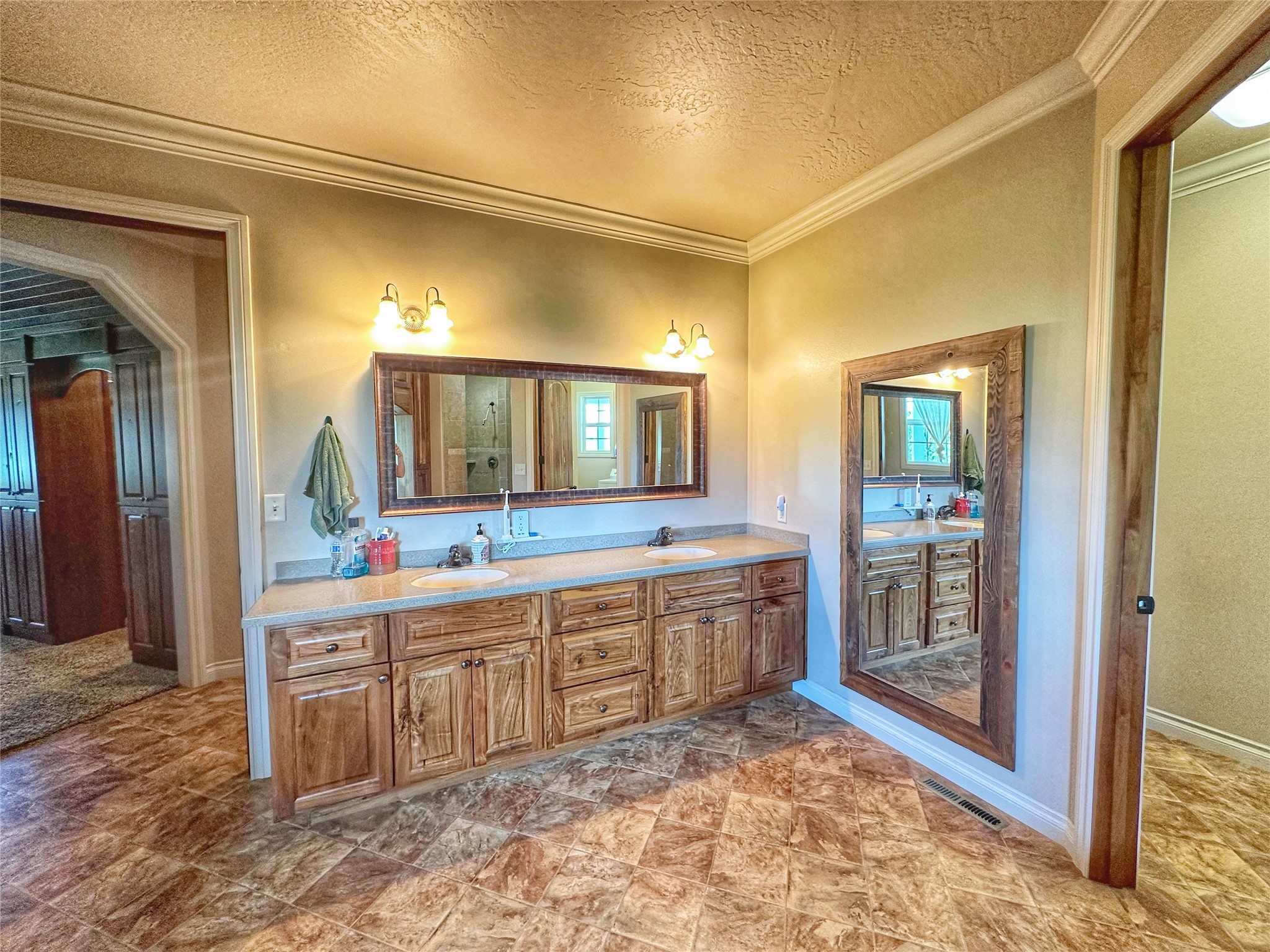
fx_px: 514
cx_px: 635
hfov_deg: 102.1
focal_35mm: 14
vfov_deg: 85.7
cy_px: 476
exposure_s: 1/60
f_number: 2.2
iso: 200
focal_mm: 2.22
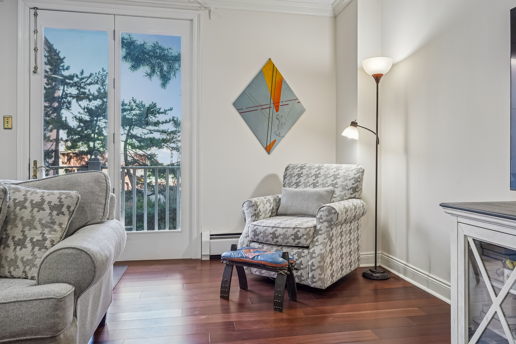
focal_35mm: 25
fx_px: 358
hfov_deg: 71.5
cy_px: 172
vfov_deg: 51.3
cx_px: 258
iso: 400
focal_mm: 25
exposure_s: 1/20
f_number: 8
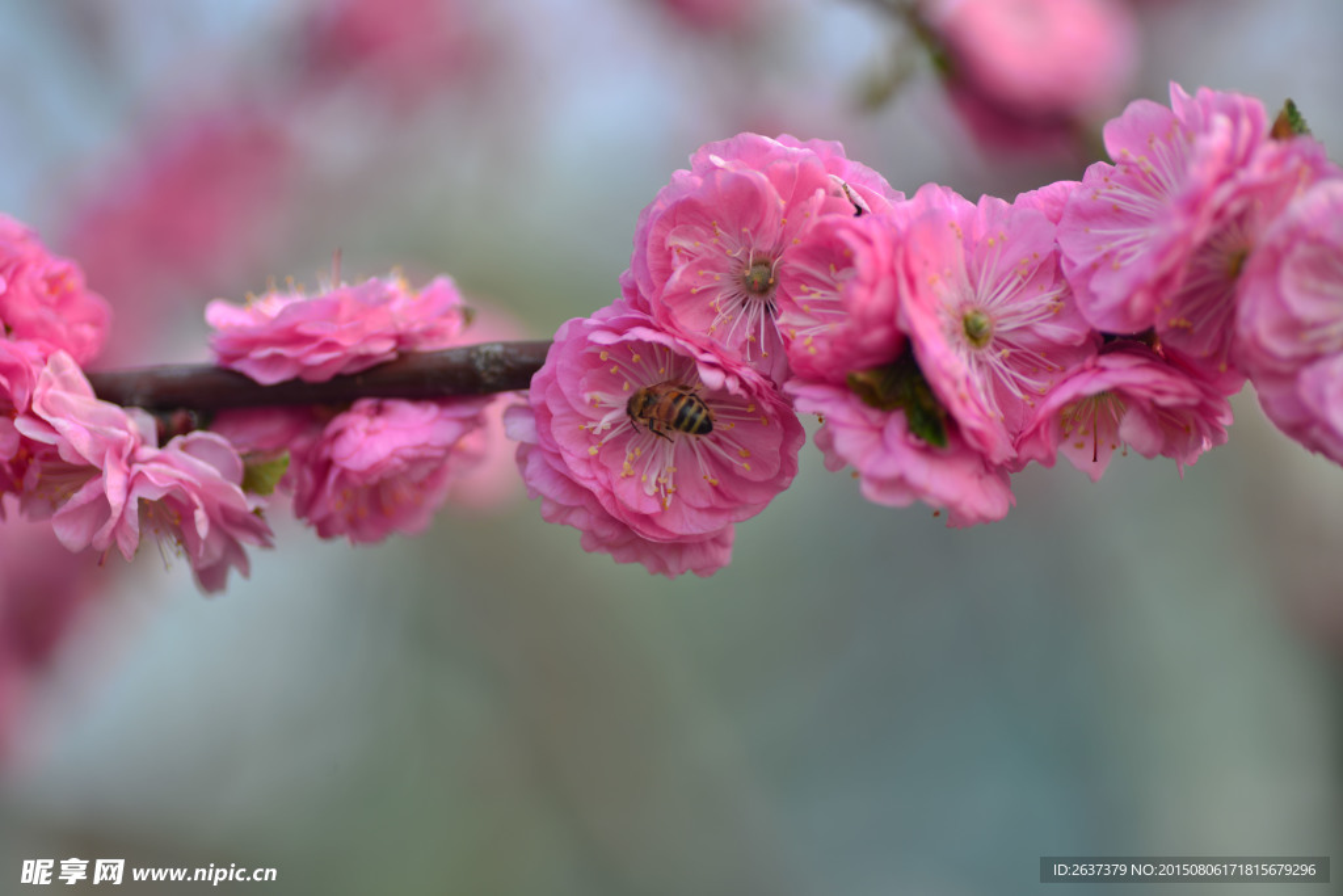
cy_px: 448
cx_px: 672
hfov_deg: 22.6
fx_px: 3358
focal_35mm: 90
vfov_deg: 15.2
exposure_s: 1/400
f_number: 3.5
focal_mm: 90
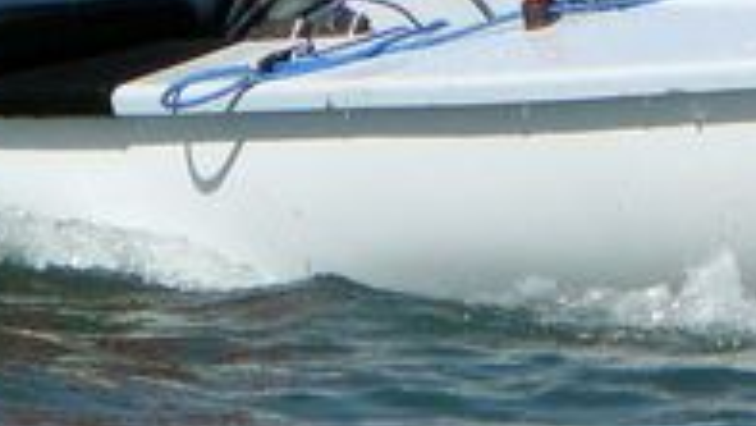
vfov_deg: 0.6
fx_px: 38384
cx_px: 434
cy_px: -510
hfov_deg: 1.1
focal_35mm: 1914
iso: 100
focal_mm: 72
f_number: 5.6
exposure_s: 1/800
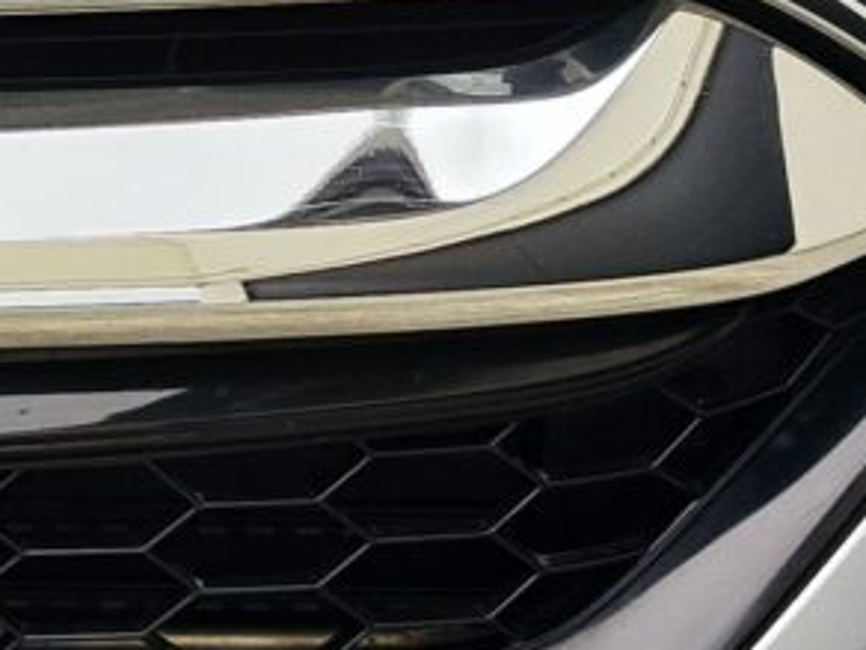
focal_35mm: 142
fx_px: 3552
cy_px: -21
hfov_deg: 13.1
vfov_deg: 10.3
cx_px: -466
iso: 50
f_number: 1.69
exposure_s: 1/124
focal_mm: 7.01
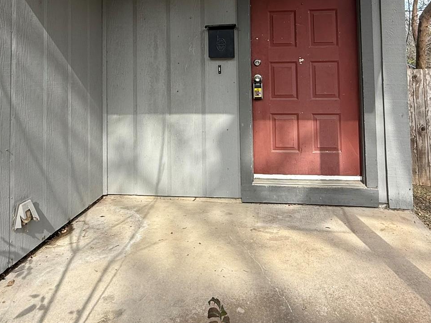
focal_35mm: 30
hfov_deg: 60.0
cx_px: 219
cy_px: 55
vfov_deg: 44.1
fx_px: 374
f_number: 2.2
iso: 50
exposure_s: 1/564
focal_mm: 2.22
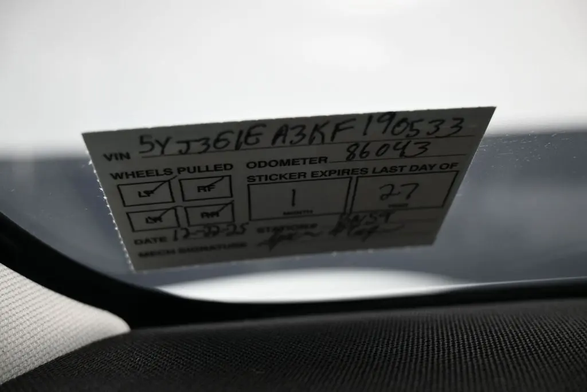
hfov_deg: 51.3
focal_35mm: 38
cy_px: 196
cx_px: 294
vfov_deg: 35.5
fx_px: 612
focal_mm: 25
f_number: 4.2
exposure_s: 1/160
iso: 400
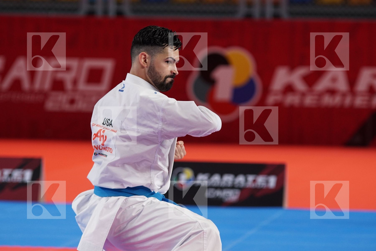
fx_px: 2506
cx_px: 188
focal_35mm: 240
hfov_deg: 8.6
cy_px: 126
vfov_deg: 5.7
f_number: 3.2
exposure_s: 1/400
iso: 800
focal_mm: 160
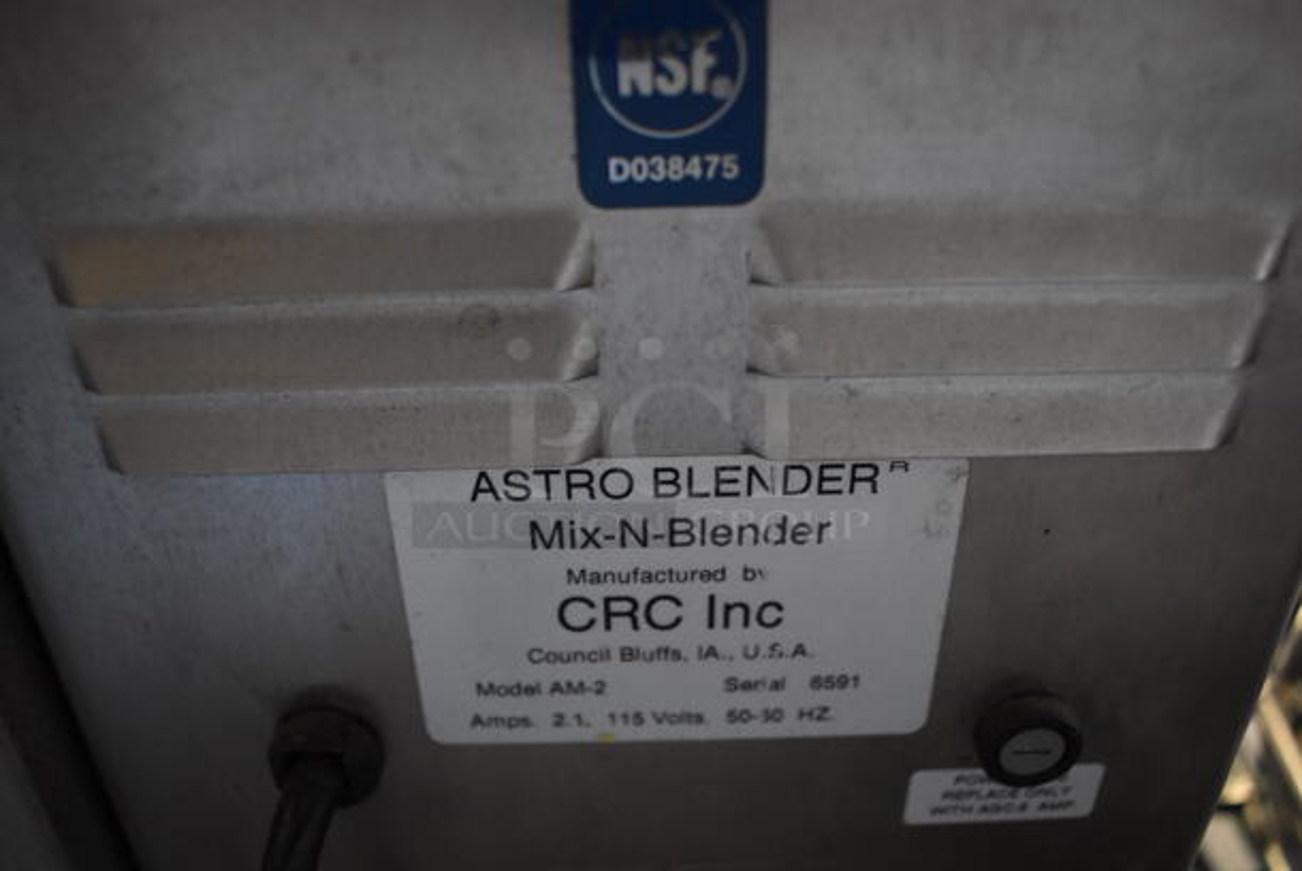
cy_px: 436
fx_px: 1086
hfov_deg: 61.9
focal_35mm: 30
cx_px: 651
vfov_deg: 43.7
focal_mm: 20
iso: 2800
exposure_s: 1/60
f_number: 4
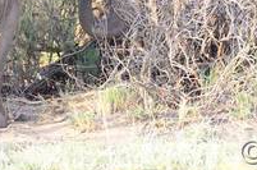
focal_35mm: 1204
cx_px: 92
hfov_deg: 1.7
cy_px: -113
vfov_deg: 1.1
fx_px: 8575
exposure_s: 1/320
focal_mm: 230
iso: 1600
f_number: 5.3
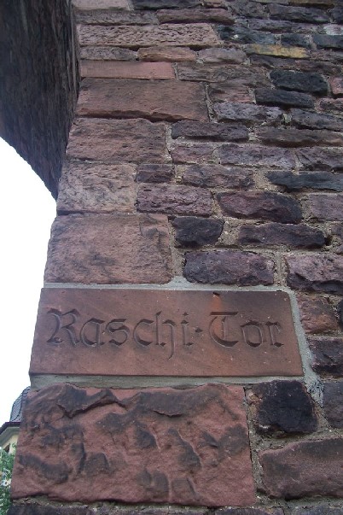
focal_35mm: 34
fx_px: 486
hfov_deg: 38.9
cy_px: 258
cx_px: 172
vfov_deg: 55.8
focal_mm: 5.6
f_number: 2.7
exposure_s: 1/90
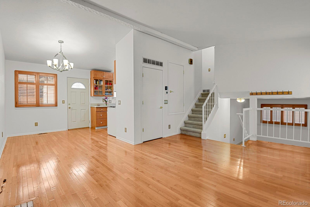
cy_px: 104
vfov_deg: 70.4
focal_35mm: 17
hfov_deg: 93.3
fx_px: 146
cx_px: 155
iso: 9000
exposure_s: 1/20
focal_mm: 17
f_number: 8
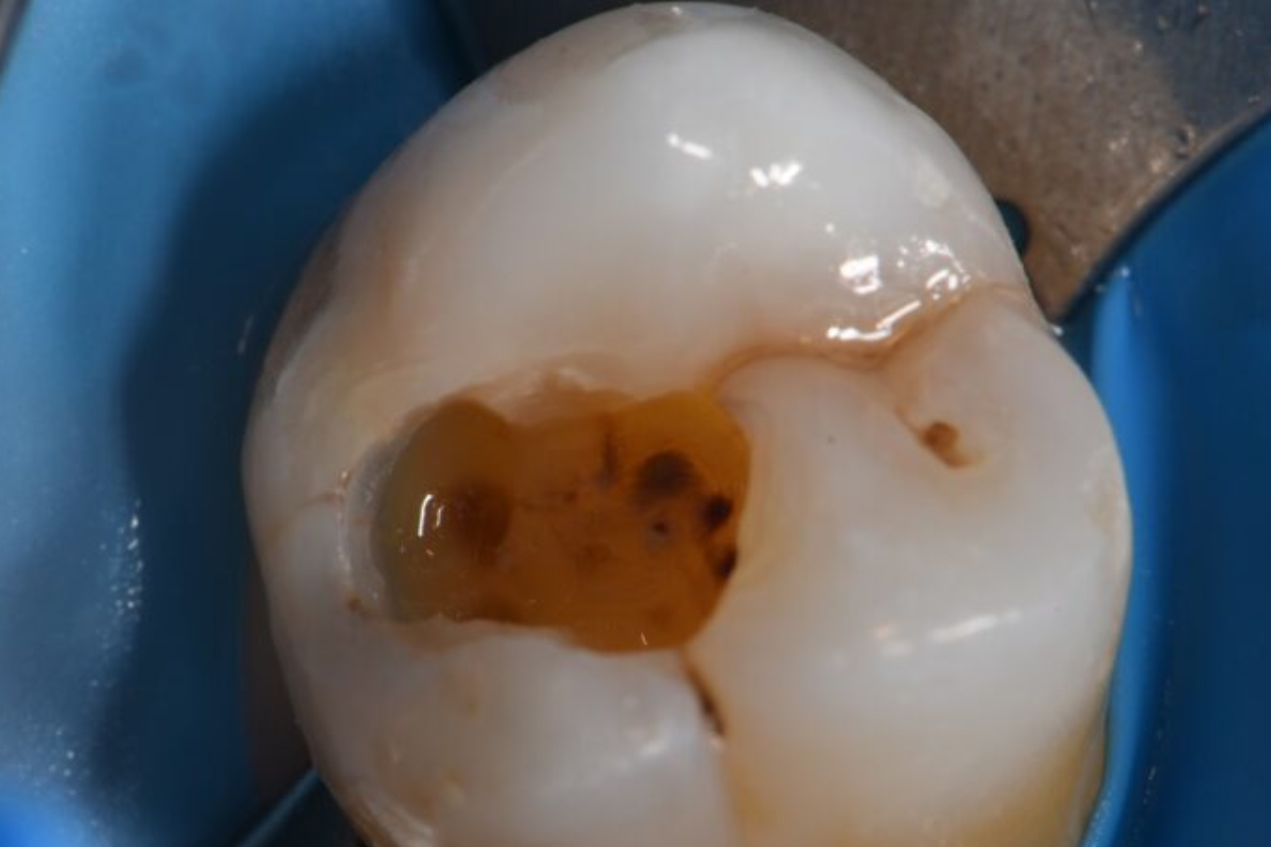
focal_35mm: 237
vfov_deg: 5.8
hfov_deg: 8.7
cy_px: 534
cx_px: 619
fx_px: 8367
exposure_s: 1/160
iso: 200
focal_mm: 105
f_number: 32
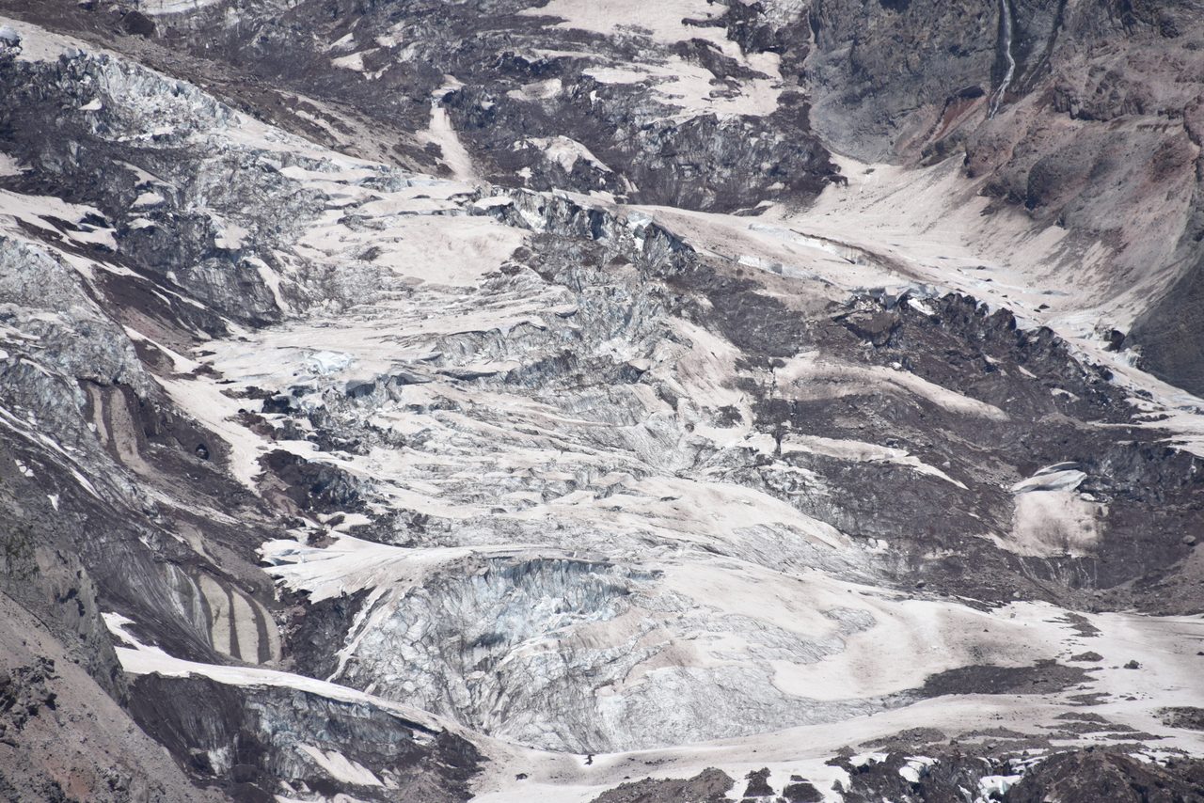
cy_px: 402
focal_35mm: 300
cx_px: 602
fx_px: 10035
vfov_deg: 4.6
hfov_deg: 6.9
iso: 100
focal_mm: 300
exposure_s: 1/640
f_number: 8
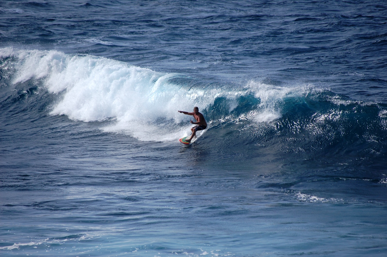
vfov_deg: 4.6
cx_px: 194
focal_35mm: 300
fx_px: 3221
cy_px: 128
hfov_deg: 6.9
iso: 320
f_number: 5.6
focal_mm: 200
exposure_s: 1/2000
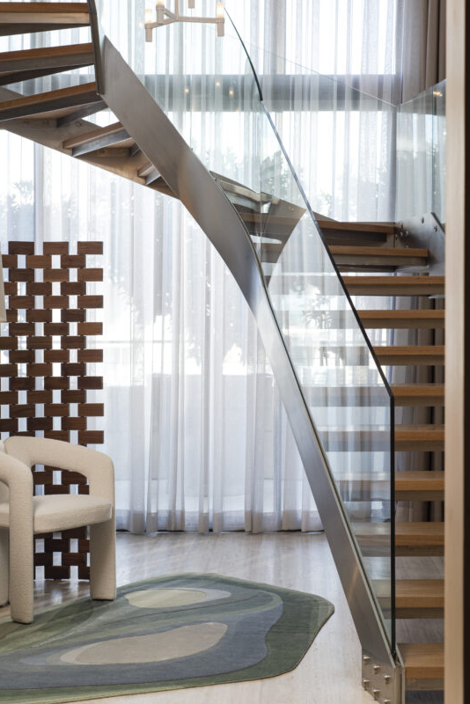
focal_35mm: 64
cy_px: 332
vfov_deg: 31.4
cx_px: 177
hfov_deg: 21.2
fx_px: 1252
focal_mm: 50
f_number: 8
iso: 200
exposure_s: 1/40
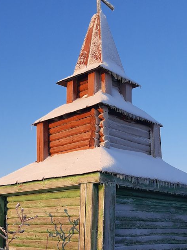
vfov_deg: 37.0
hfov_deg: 28.5
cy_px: 170
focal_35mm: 51
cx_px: 96
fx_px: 367
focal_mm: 3.93
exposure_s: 1/754
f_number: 1.7
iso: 40
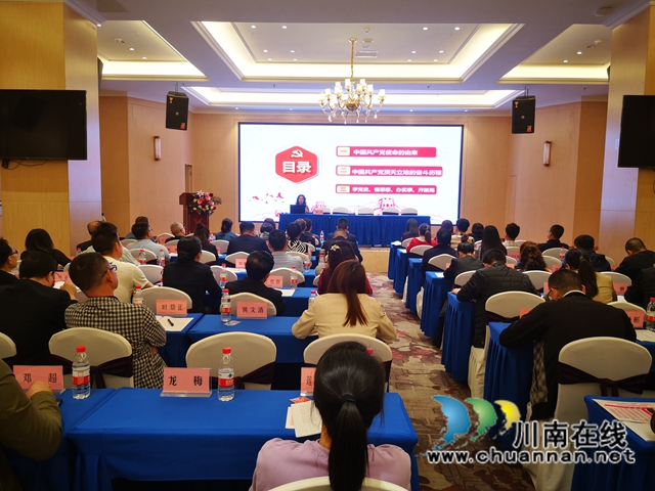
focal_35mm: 27
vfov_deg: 51.4
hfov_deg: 65.3
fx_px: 511
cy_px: 246
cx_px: 328
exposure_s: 1/50
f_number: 1.8
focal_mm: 3.95
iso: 125
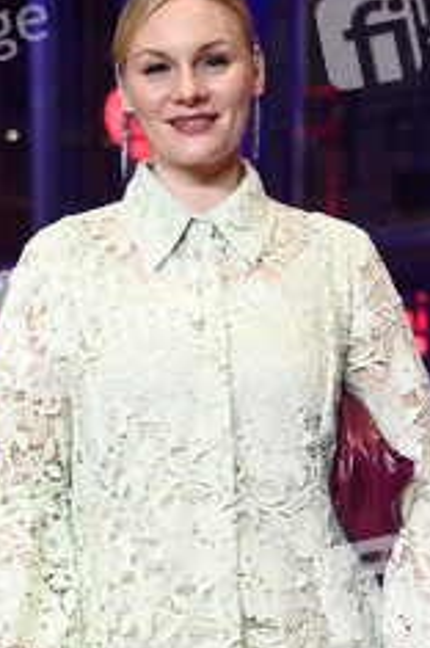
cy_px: 438
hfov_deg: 8.9
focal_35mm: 153
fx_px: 2749
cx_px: 207
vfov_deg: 13.4
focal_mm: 90
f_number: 5.6
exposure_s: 1/200
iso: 5000
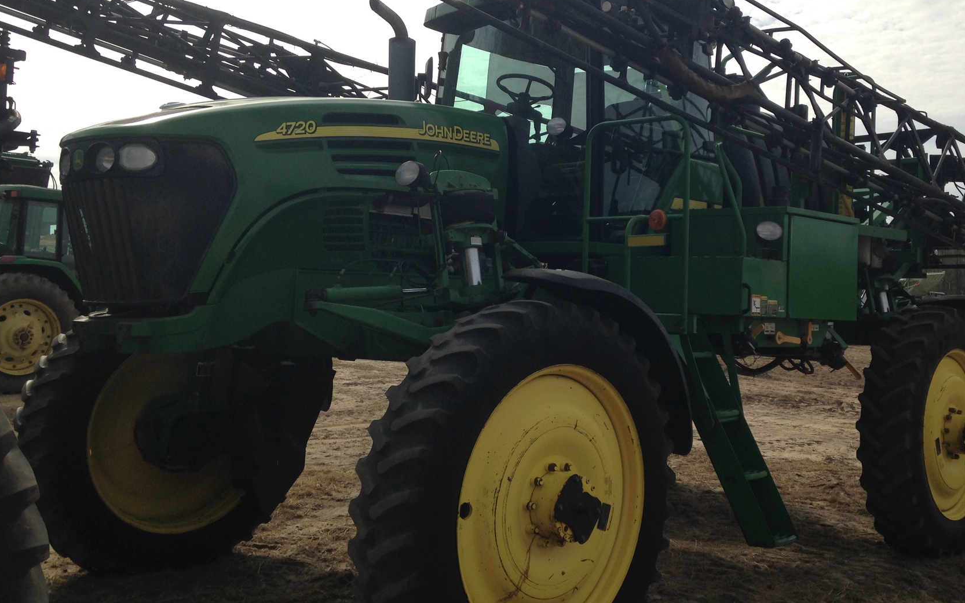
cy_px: 243
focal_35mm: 43
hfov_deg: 46.0
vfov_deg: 29.8
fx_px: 1131
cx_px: 577
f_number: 2.4
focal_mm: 4.12
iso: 50
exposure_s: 1/2088
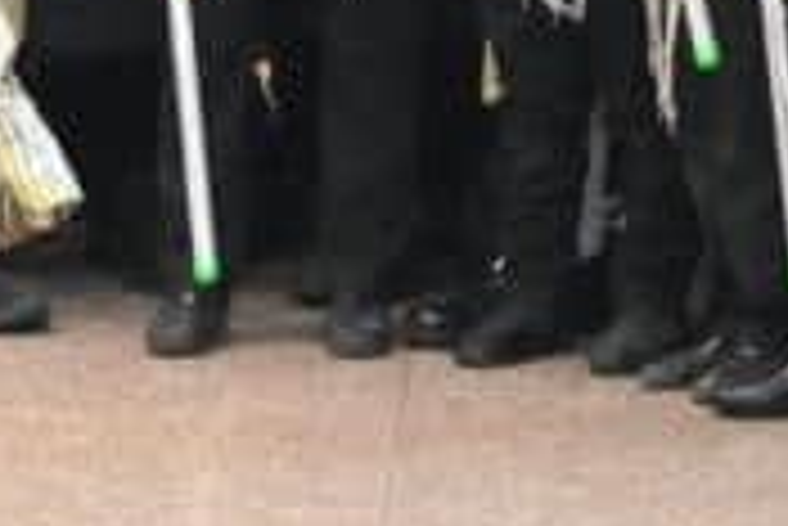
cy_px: 171
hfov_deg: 2.0
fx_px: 23067
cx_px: -491
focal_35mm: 1053
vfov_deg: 1.3
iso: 500
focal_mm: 120
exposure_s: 1/160
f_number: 4
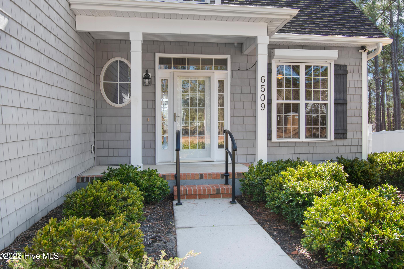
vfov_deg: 44.9
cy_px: 125
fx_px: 325
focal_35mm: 29
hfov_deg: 63.6
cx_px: 214
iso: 100
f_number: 5.6
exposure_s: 1/125
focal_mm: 18
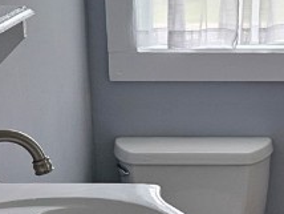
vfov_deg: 13.4
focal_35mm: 110
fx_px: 903
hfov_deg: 17.7
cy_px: 163
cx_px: 242
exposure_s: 1/120
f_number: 1.8
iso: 80
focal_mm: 5.4
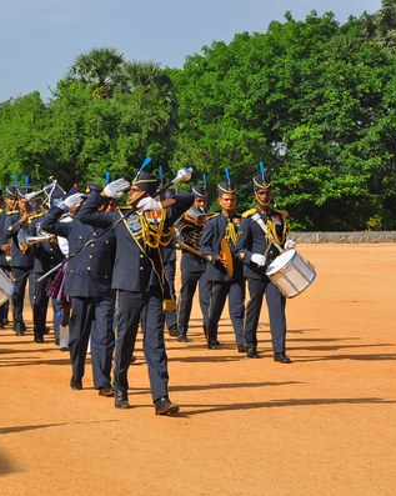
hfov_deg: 10.3
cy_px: 248
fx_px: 2185
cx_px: 85
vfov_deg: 12.9
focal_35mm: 149
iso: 200
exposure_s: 1/200
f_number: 14
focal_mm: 70
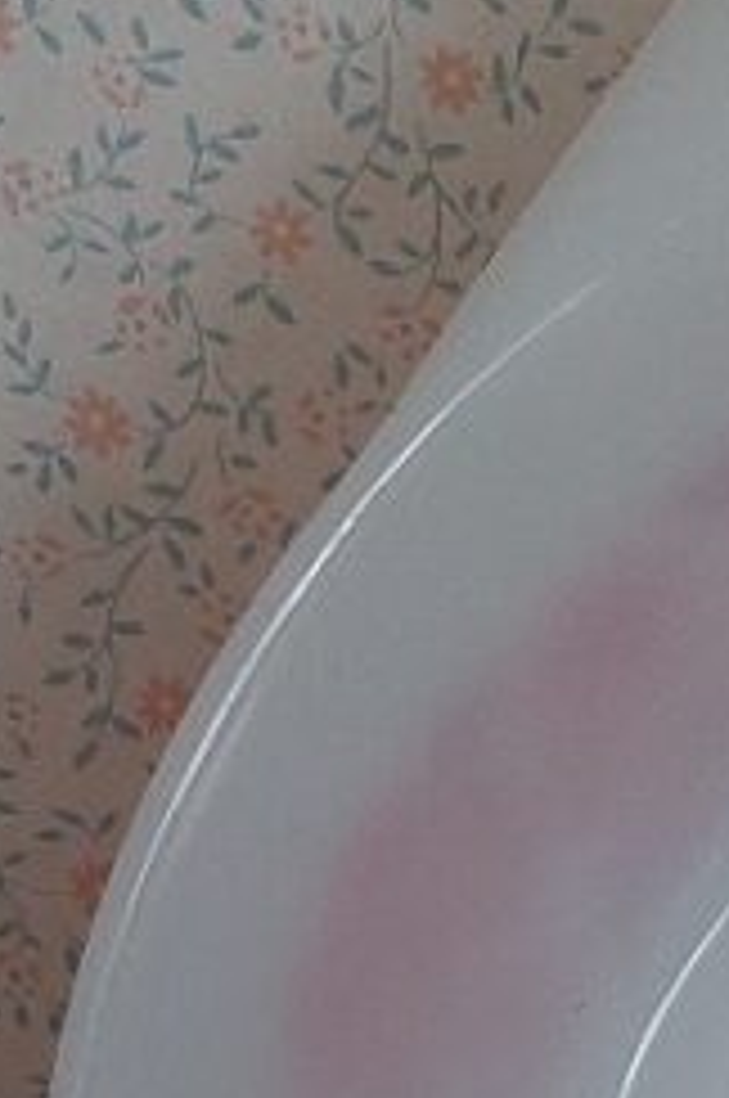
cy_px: 1476
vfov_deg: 22.0
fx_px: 2498
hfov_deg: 14.5
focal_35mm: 82
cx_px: 1318
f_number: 1.8
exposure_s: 1/50
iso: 320
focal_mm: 5.23
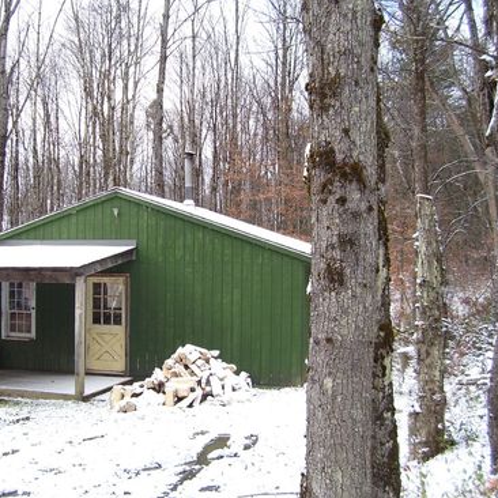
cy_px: 244
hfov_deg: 40.5
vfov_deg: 40.9
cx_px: 177
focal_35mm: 41
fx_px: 667
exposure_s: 1/250
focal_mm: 5.6
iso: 80
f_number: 2.7
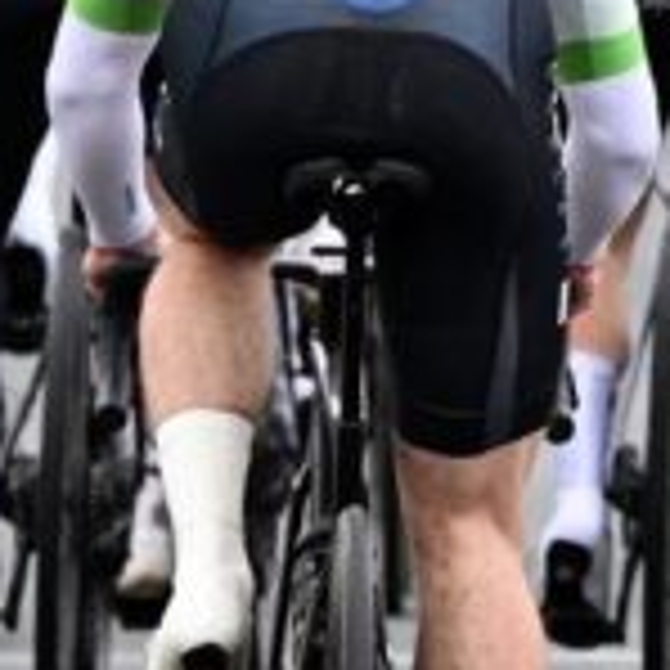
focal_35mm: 983
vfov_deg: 1.8
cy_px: 169
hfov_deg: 1.8
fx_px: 21526
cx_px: 297
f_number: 5.6
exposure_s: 1/1000
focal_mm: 200
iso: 1000
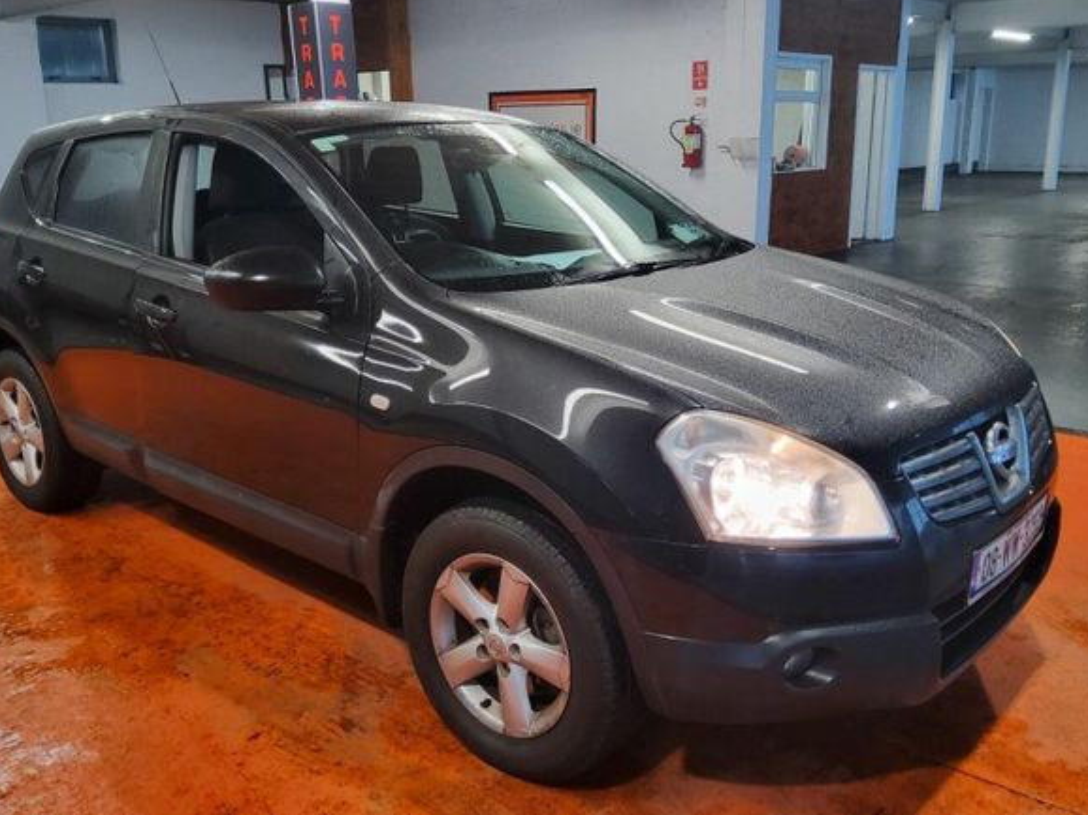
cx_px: 548
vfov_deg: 51.3
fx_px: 848
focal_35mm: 27
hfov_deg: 65.3
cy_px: 393
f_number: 2
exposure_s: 1/50
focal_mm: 3.08
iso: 200
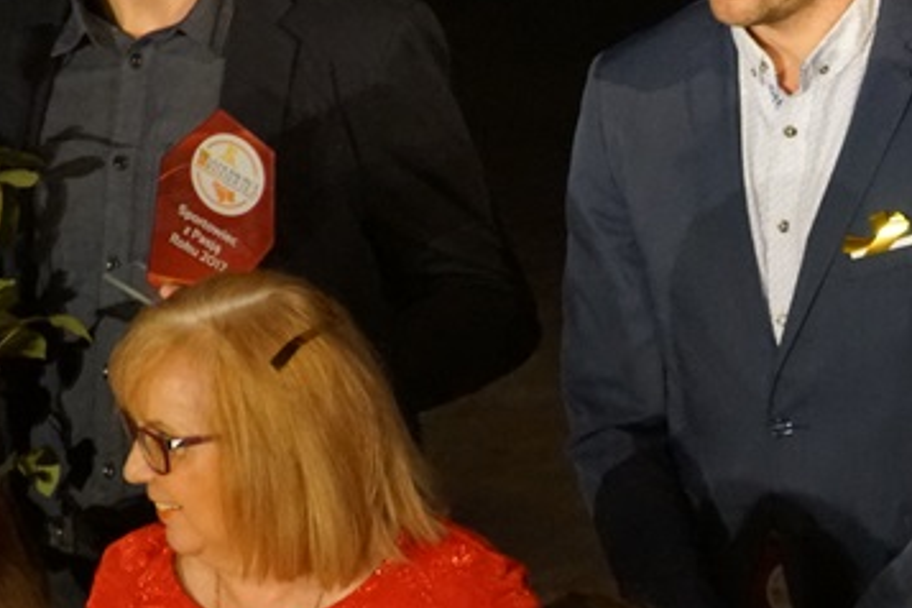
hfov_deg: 3.8
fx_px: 13831
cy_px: 425
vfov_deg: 2.5
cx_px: 892
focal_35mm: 546
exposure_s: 1/200
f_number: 5.6
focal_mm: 130
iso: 3200
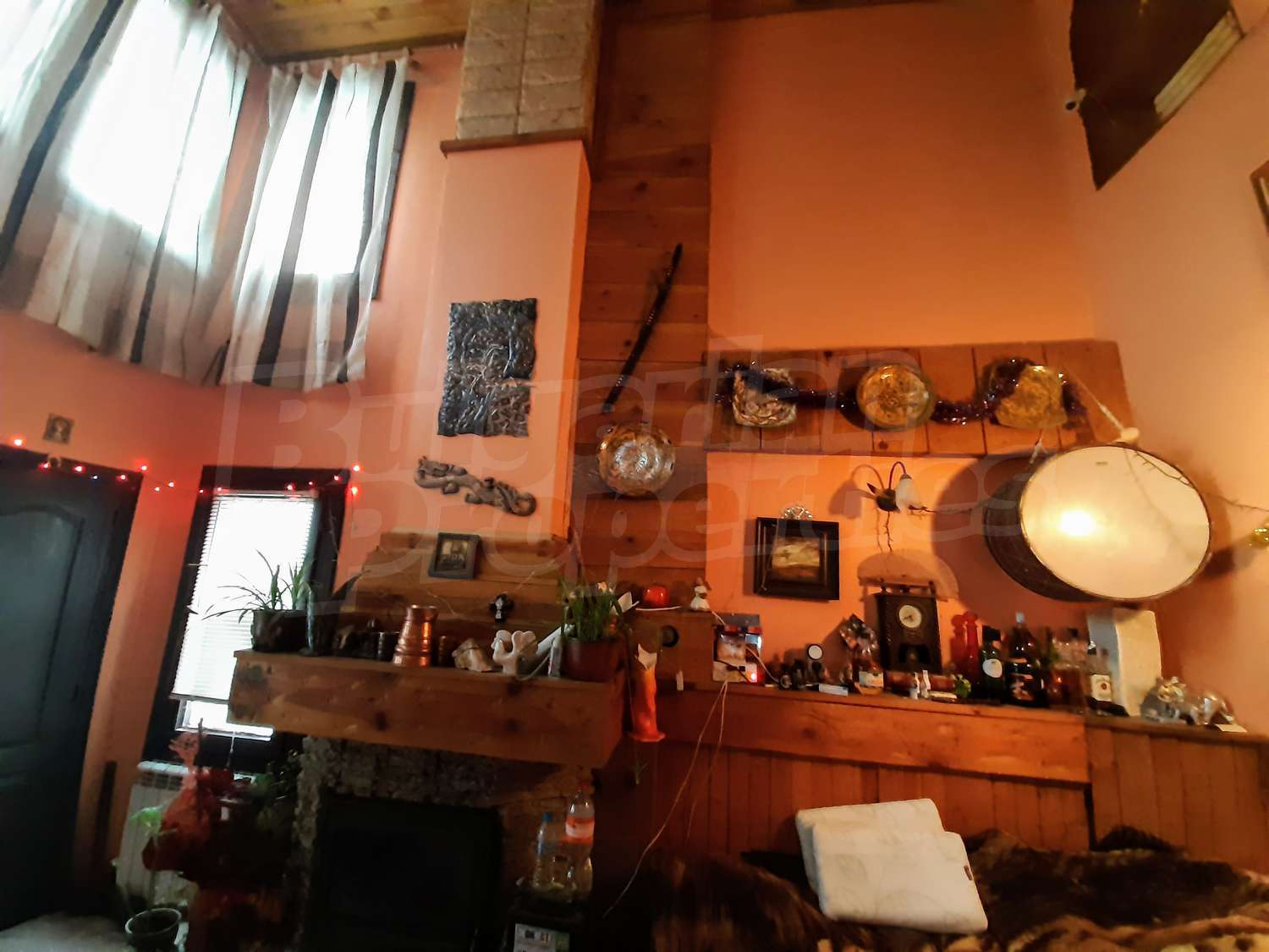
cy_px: 476
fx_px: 477
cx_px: 634
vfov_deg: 89.9
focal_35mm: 13
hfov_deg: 106.2
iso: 500
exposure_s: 1/20
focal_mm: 1.42
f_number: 2.2
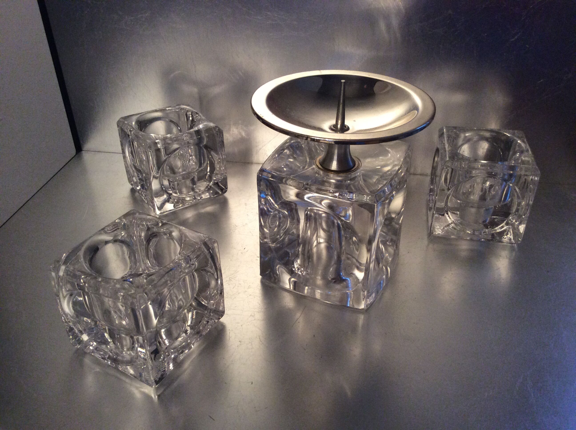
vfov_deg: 44.1
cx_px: 288
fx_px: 532
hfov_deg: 56.9
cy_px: 215
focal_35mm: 32
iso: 125
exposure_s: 1/25
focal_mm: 3.3
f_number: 2.4
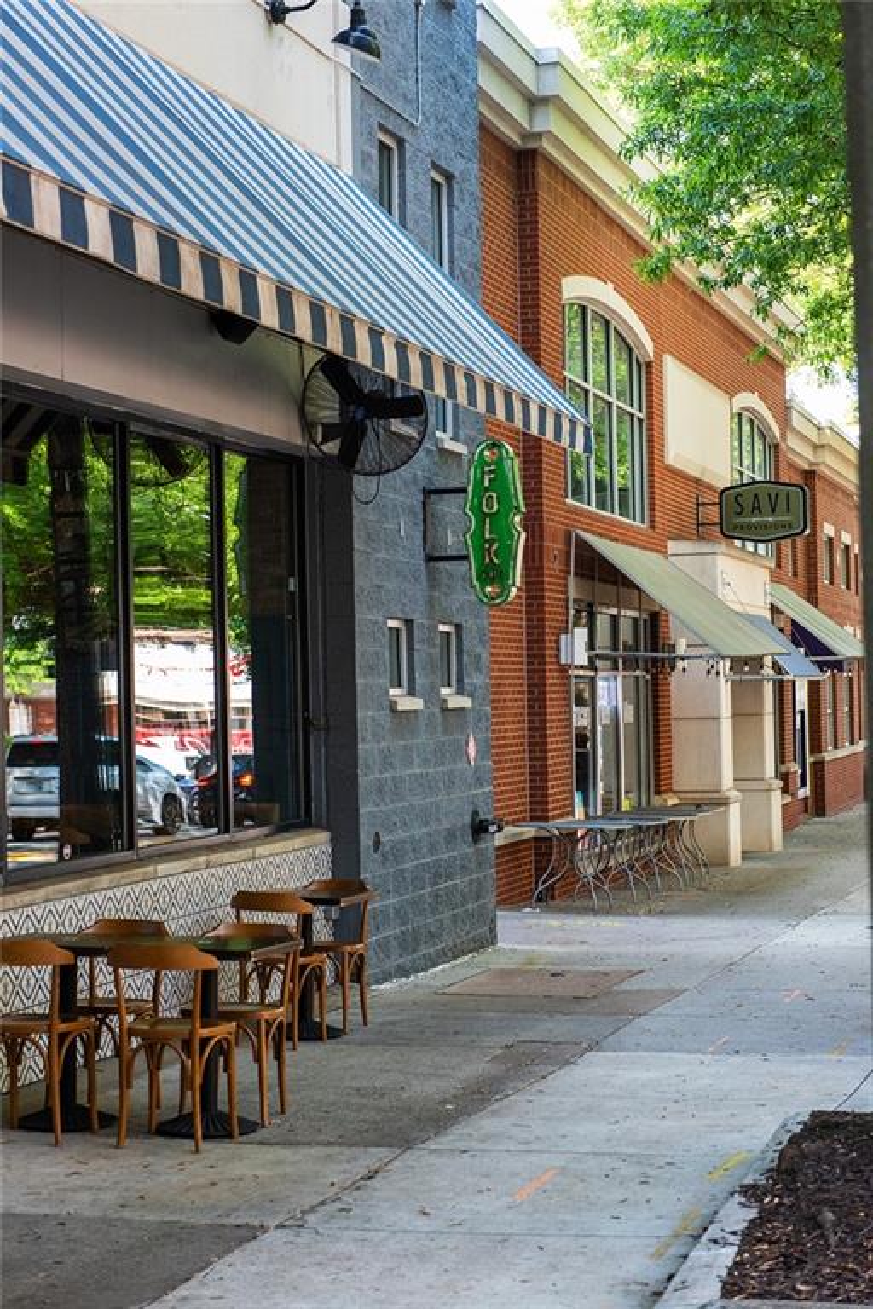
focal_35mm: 62
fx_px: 2255
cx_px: 436
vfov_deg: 32.4
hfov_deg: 21.9
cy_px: 654
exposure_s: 1/320
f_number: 4.5
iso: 1000
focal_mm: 62
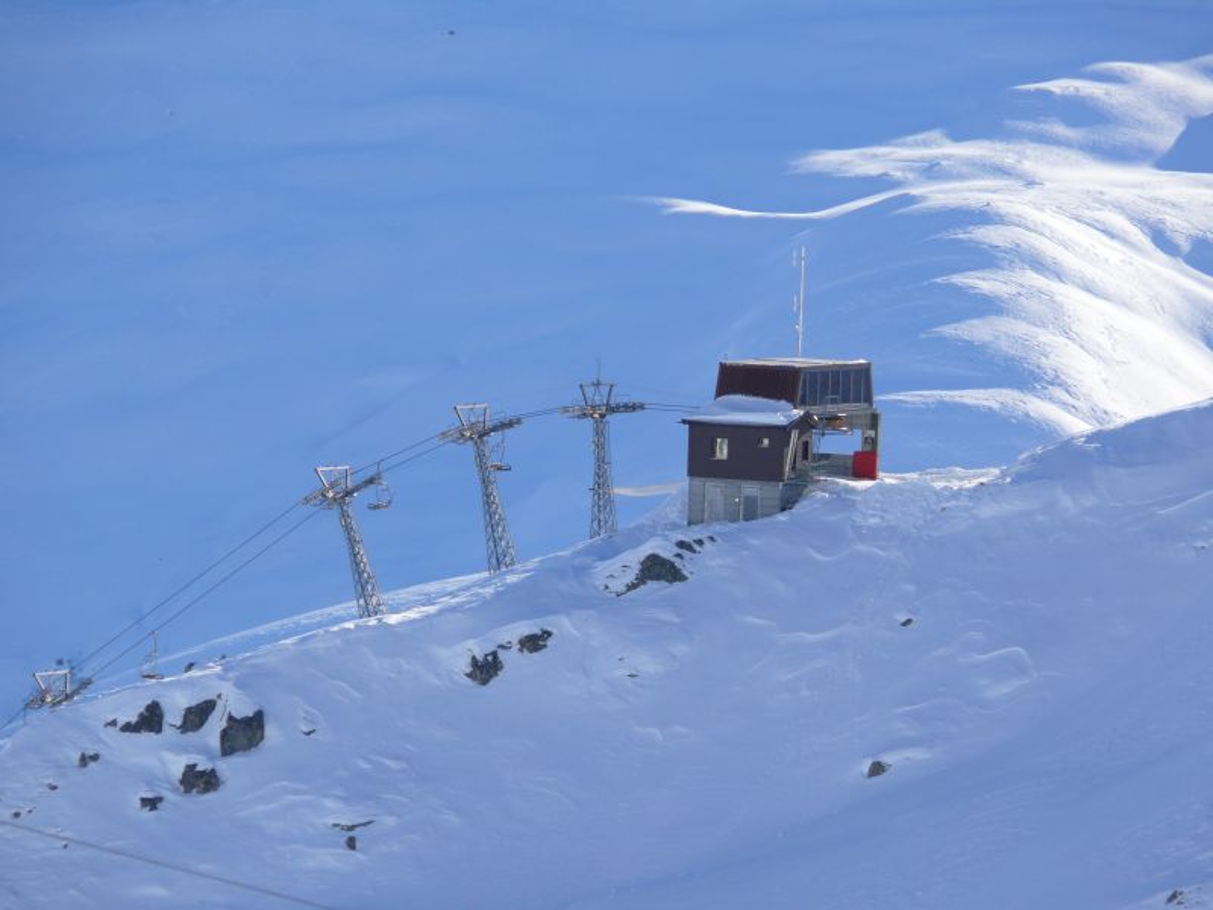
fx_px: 14717
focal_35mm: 420
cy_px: 455
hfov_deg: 4.7
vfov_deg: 3.5
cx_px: 606
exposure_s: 1/500
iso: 100
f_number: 5.6
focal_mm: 88.8
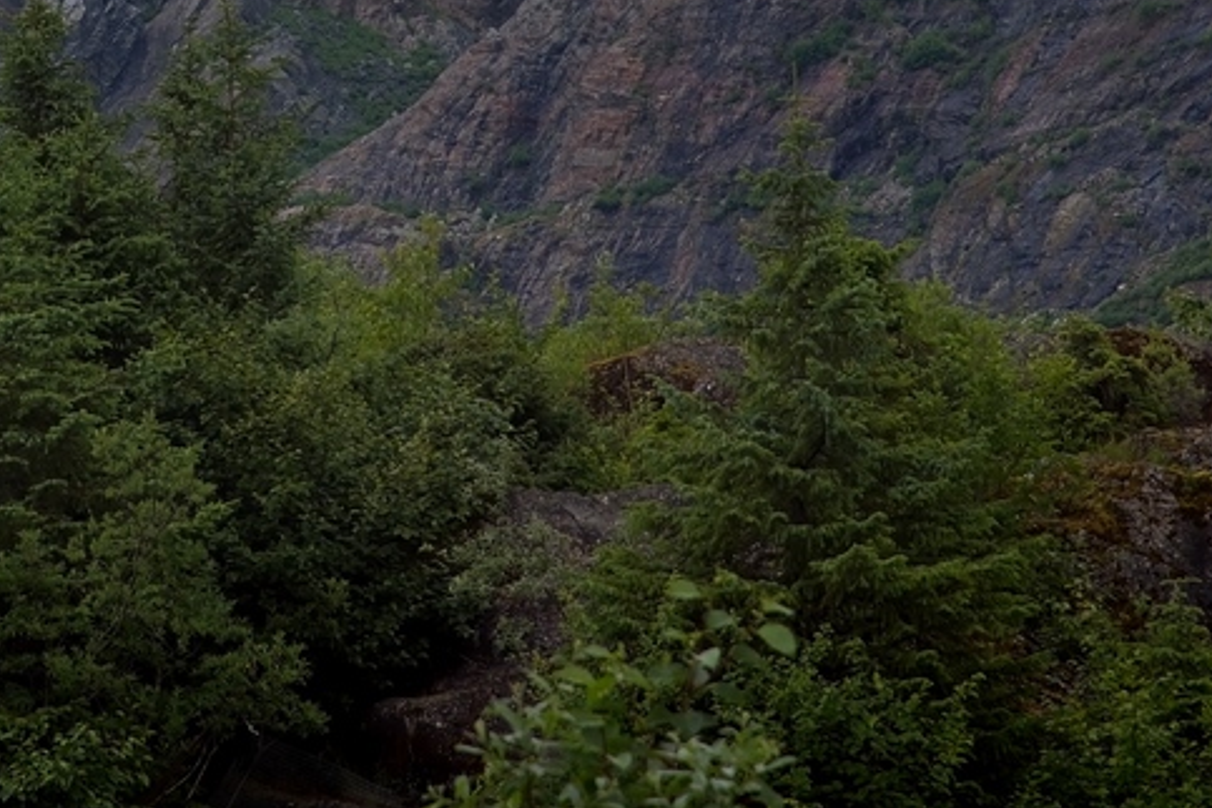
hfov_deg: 6.5
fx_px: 10705
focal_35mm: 318
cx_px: 286
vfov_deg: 4.3
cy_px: -253
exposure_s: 1/250
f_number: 8
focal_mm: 120
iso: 100
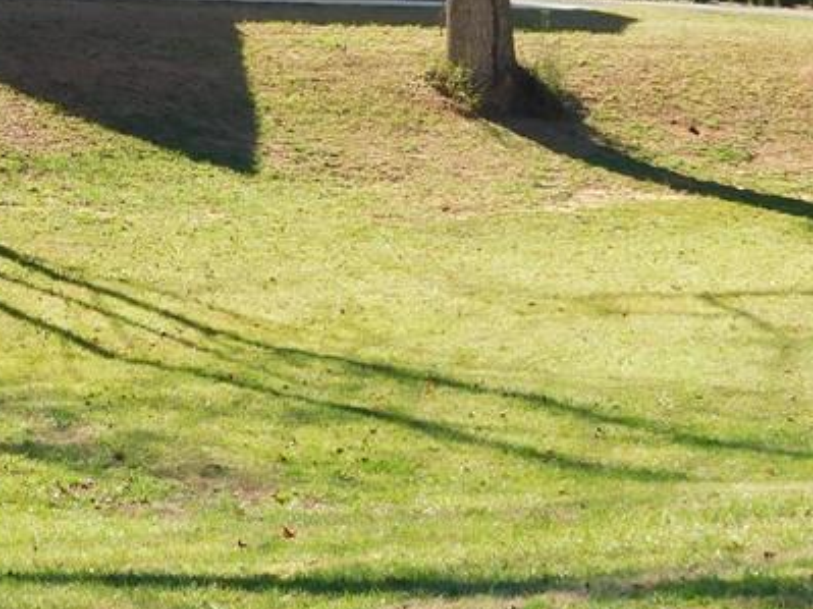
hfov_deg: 14.8
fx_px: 3076
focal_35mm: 131
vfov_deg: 11.1
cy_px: -77
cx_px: 35
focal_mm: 9
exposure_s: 1/320
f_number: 3.8
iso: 125
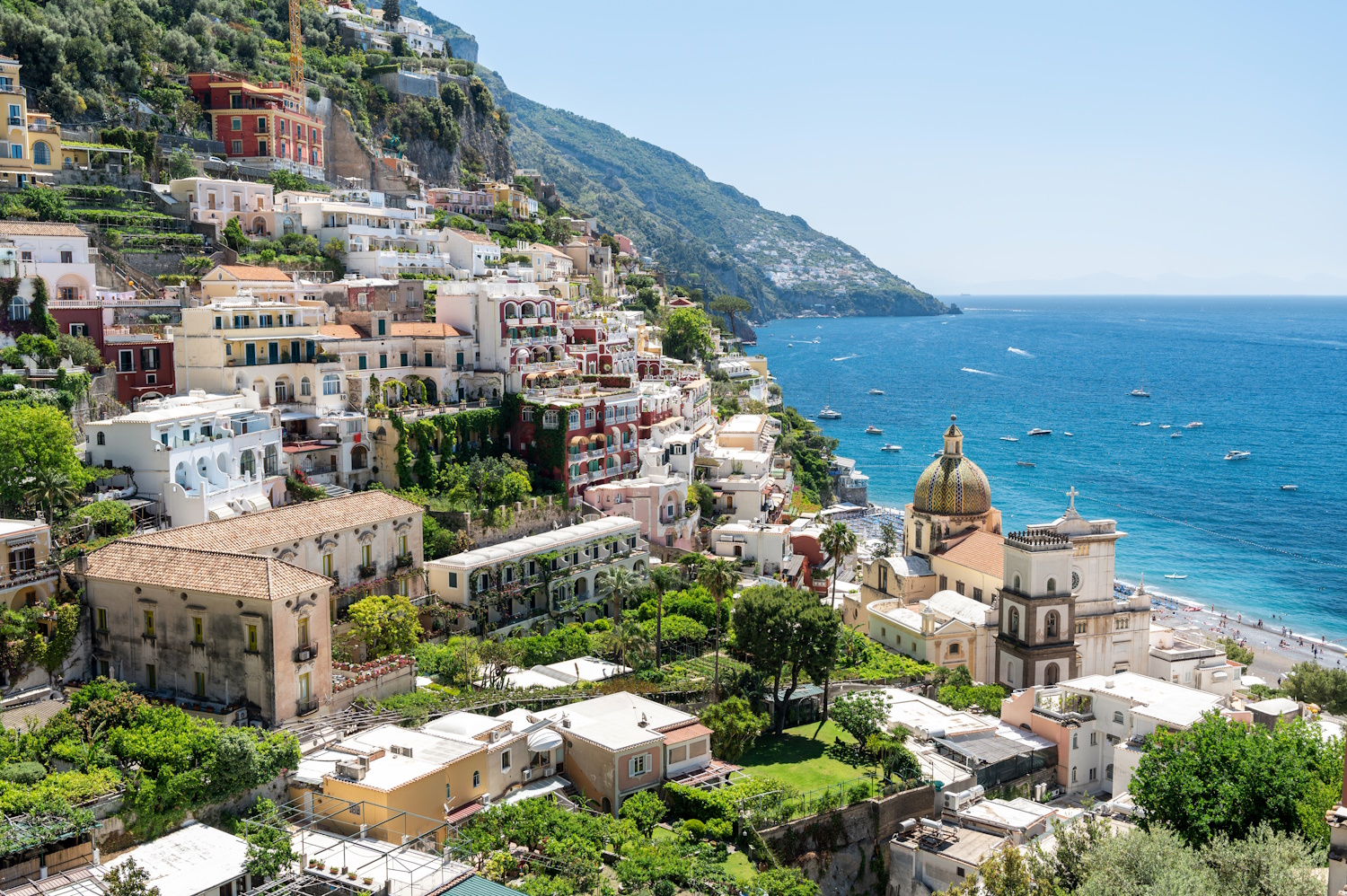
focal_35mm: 35
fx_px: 1309
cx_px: 674
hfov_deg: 54.5
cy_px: 448
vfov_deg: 37.8
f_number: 6.3
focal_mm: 35
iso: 100
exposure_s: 1/100
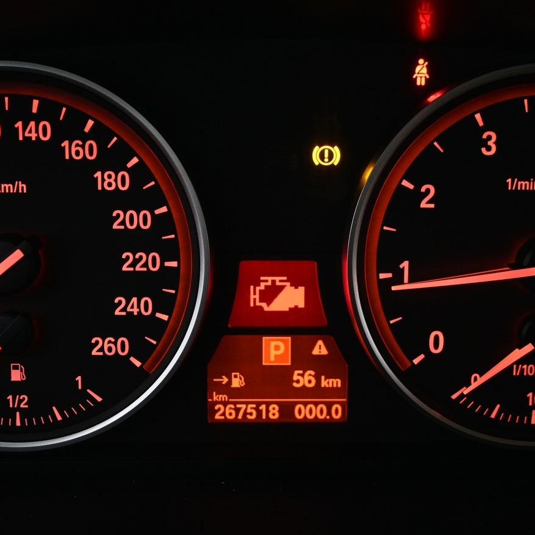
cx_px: 279
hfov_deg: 32.1
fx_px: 930
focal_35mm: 53
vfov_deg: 32.1
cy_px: 288
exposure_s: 1/25
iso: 1600
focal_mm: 22.5
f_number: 4
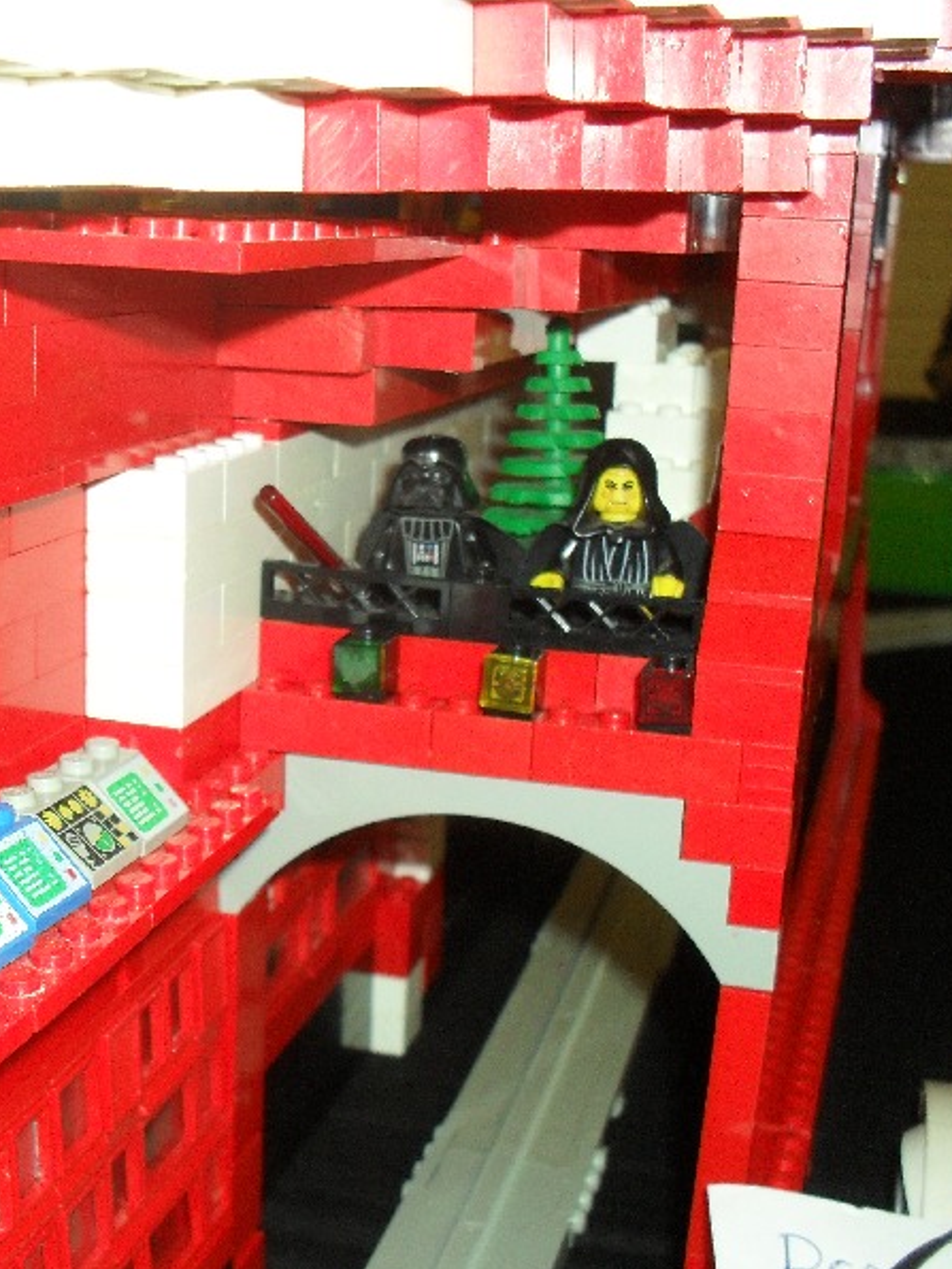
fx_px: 1723
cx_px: 232
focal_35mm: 47
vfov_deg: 40.4
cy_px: 637
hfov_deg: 30.3
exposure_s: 1/45
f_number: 3.2
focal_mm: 6.3
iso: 200
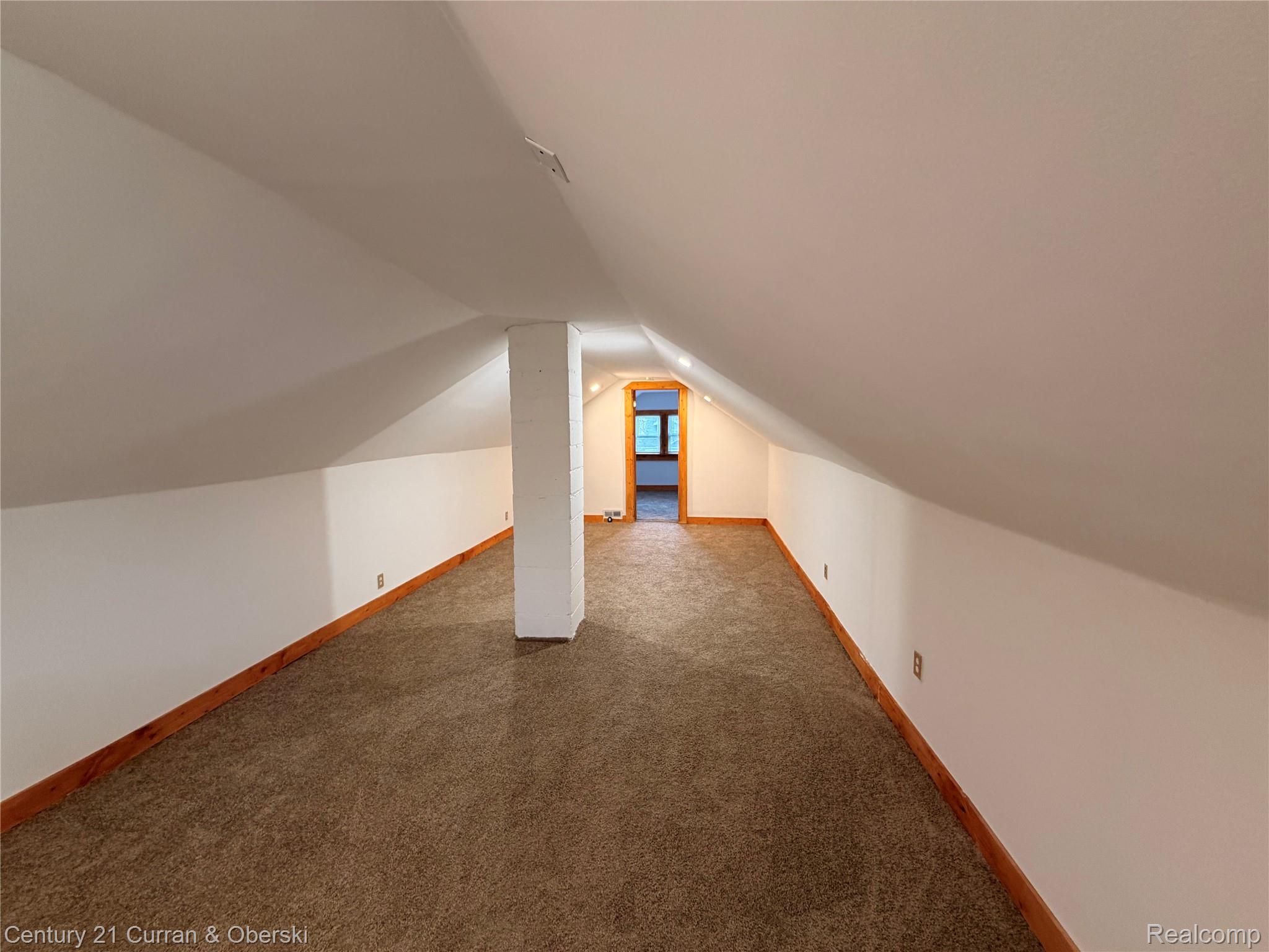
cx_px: 634
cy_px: 476
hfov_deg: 102.1
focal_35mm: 14
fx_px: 513
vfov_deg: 85.7
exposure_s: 1/60
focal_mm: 2.22
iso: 200
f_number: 2.2
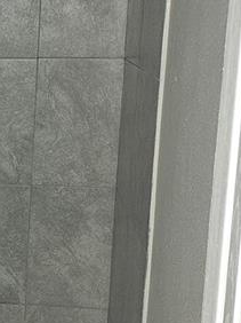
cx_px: -145
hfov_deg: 13.9
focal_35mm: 98
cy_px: 229
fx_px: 911
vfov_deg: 19.9
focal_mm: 6.3
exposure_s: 1/11
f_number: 1.7
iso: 125
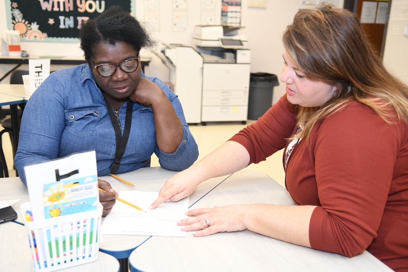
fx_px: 408
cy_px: 136
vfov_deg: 36.9
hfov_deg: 53.1
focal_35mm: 36
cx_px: 204
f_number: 3.2
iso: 1250
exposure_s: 1/200
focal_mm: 24
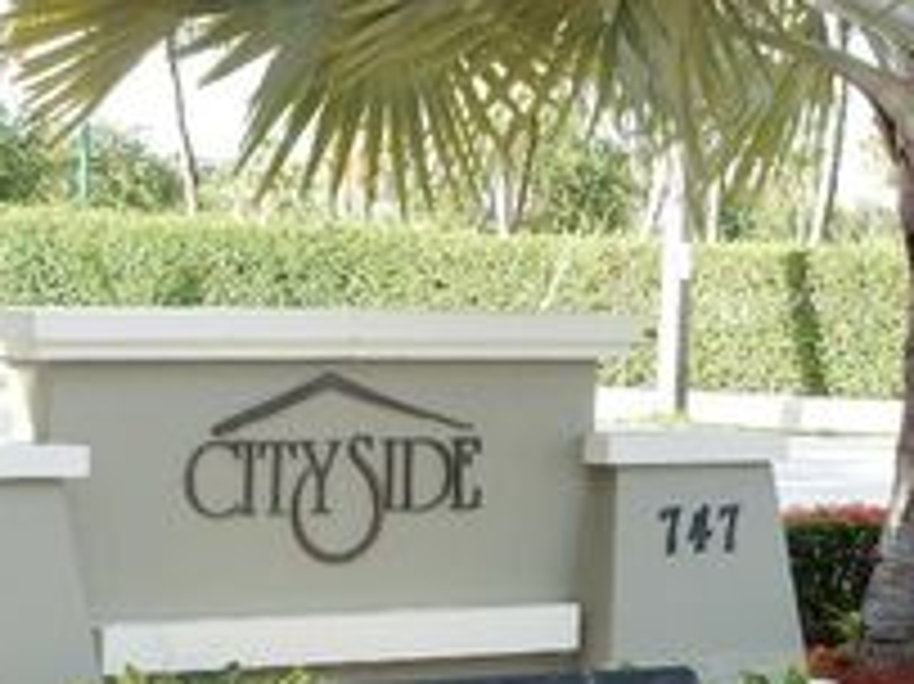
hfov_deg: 13.3
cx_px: 315
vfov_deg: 10.0
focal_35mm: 148
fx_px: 3905
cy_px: 475
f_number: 4.5
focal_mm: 10.7
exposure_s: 1/125
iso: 125
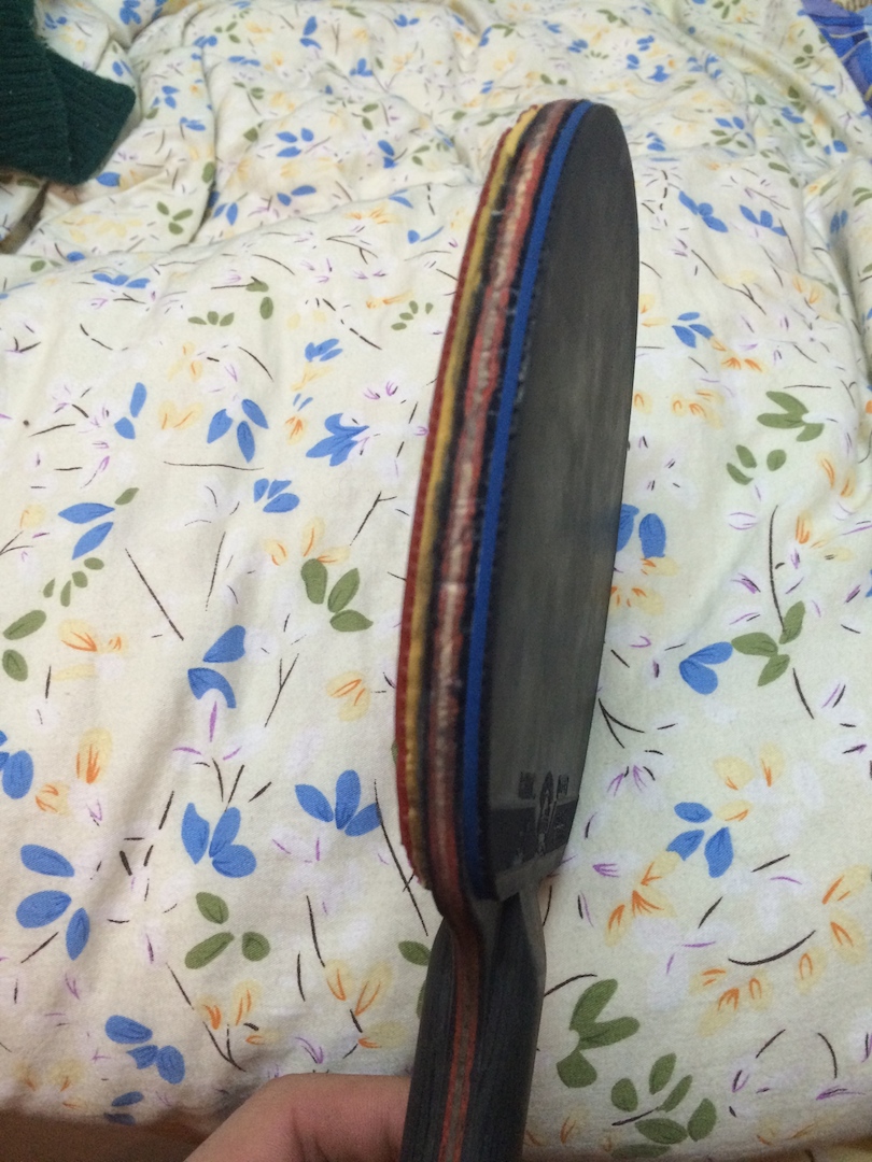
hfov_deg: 48.2
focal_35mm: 29
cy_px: 581
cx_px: 436
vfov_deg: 61.7
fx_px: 974
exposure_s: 1/33
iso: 250
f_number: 2.2
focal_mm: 4.15
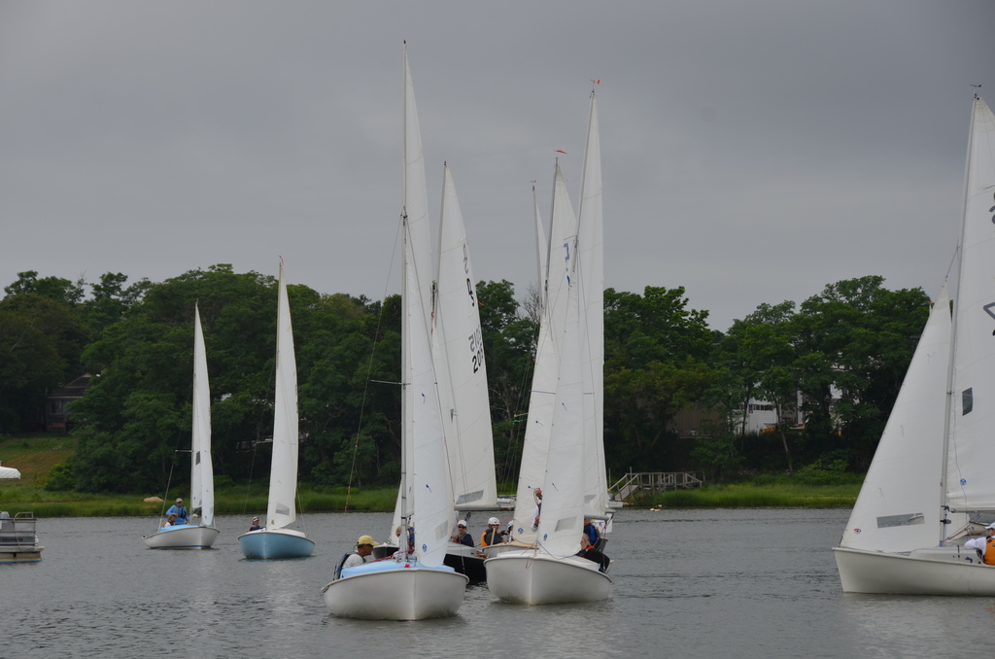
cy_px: 330
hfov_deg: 16.7
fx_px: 3392
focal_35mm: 123
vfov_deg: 11.1
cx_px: 498
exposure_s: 1/250
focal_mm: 82
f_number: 8
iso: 110
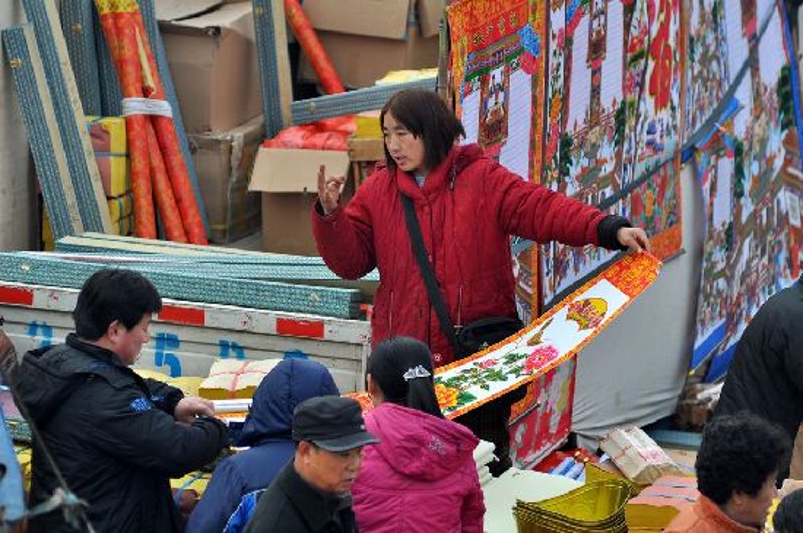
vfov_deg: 4.9
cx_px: 402
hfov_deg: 7.4
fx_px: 6181
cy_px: 266
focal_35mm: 278
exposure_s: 1/1250
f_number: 4.5
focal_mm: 185
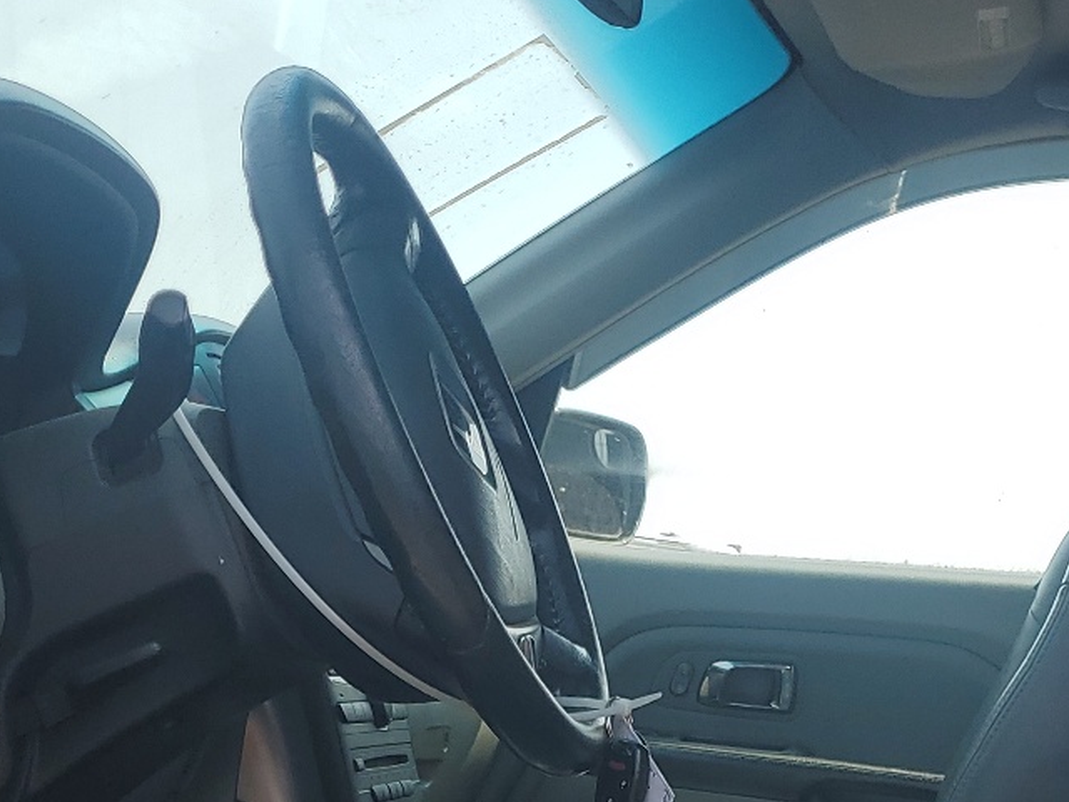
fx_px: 2007
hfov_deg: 29.8
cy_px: 922
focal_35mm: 65
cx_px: 606
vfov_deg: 21.2
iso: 50
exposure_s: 1/1429
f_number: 1.5
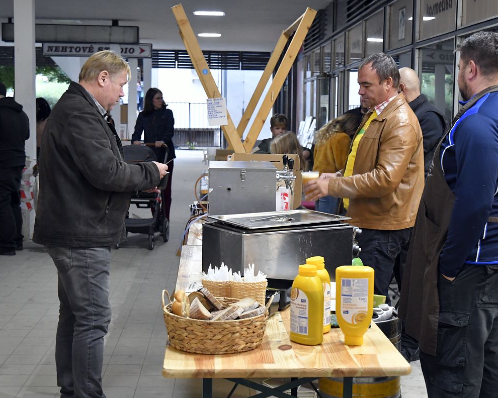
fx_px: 855
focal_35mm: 58
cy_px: 200
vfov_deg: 26.2
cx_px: 265
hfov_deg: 32.5
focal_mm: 34
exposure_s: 1/80
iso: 4000
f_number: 4
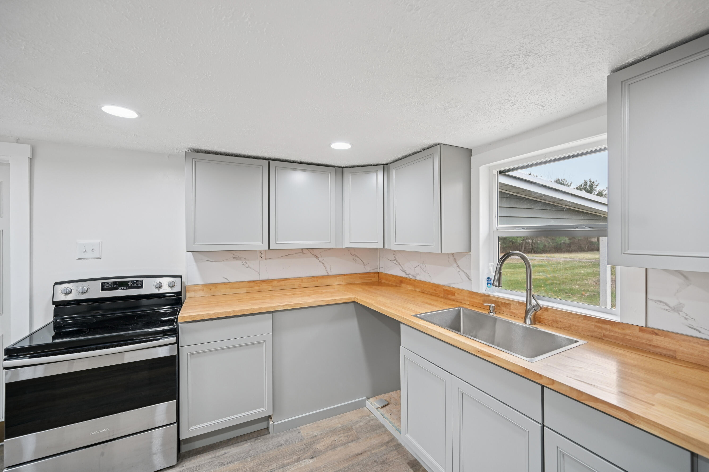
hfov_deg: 104.3
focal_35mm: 14
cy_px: 236
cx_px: 354
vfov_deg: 81.1
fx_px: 276
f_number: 4
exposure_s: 1/45
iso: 400
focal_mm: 14
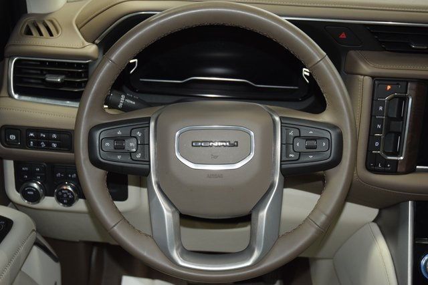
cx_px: 214
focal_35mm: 51
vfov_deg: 26.5
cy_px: 142
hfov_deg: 38.9
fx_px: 606
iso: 1600
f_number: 4
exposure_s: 1/40
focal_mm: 34
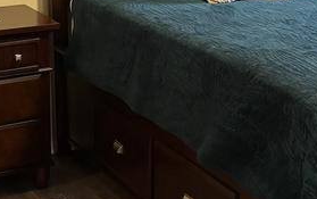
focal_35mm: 101
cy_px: 5
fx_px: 873
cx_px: 223
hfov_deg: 20.5
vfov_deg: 12.8
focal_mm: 5.96
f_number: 1.6
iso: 500
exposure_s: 1/40
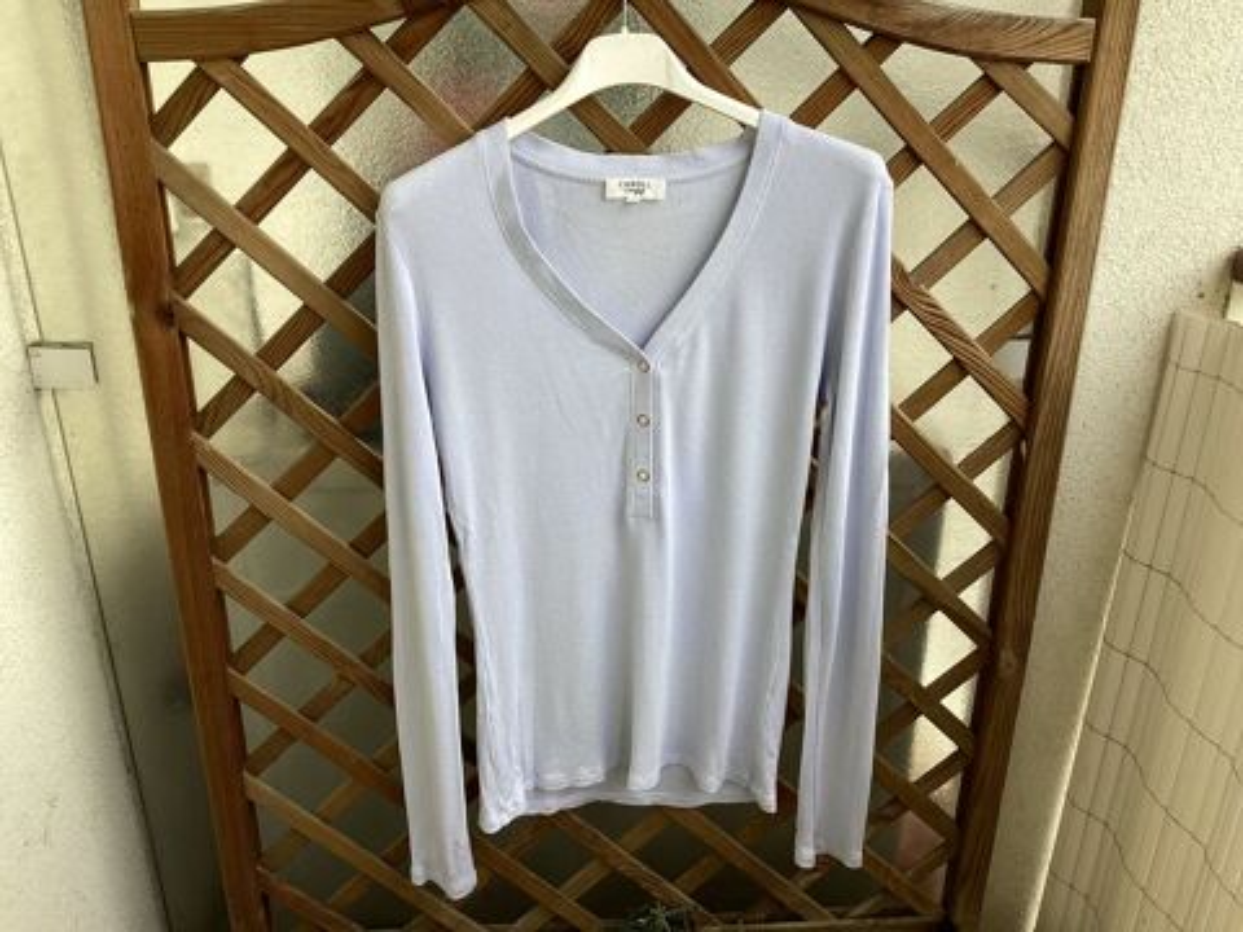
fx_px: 1113
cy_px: 466
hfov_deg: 58.4
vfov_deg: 45.4
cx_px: 622
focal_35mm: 31
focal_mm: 3.3
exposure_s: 1/100
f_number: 2.4
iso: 25
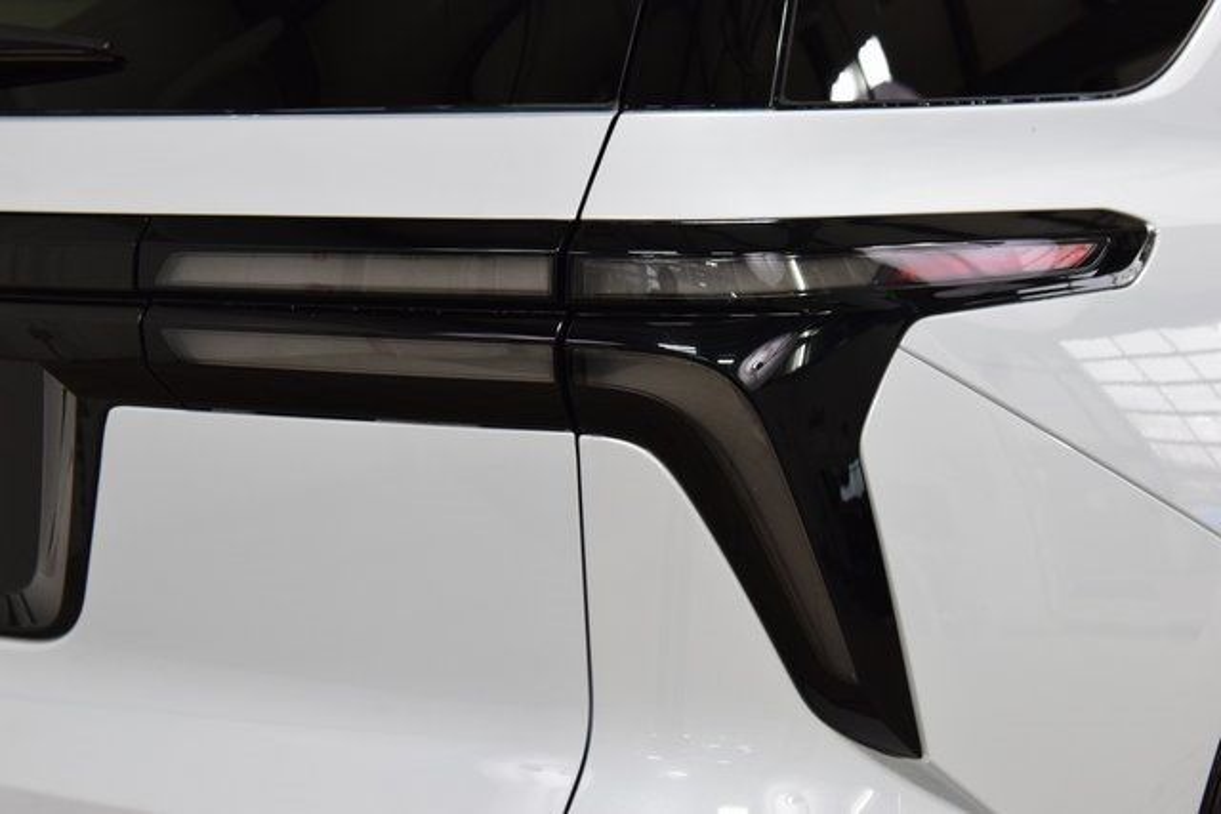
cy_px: 407
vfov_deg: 18.9
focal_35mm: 72
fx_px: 2442
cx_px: 610
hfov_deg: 28.1
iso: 1600
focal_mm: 48
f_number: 6.3
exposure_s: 1/60
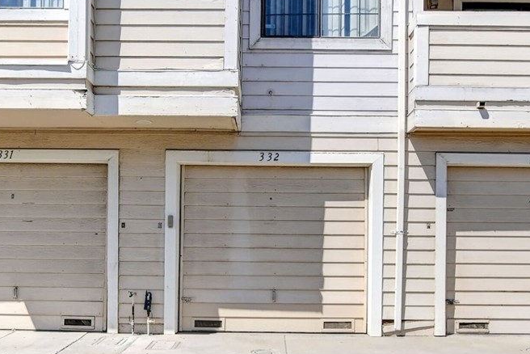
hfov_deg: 49.5
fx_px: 574
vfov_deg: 34.0
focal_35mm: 39
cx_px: 267
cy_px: 225
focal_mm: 17
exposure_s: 1/800
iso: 800
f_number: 14
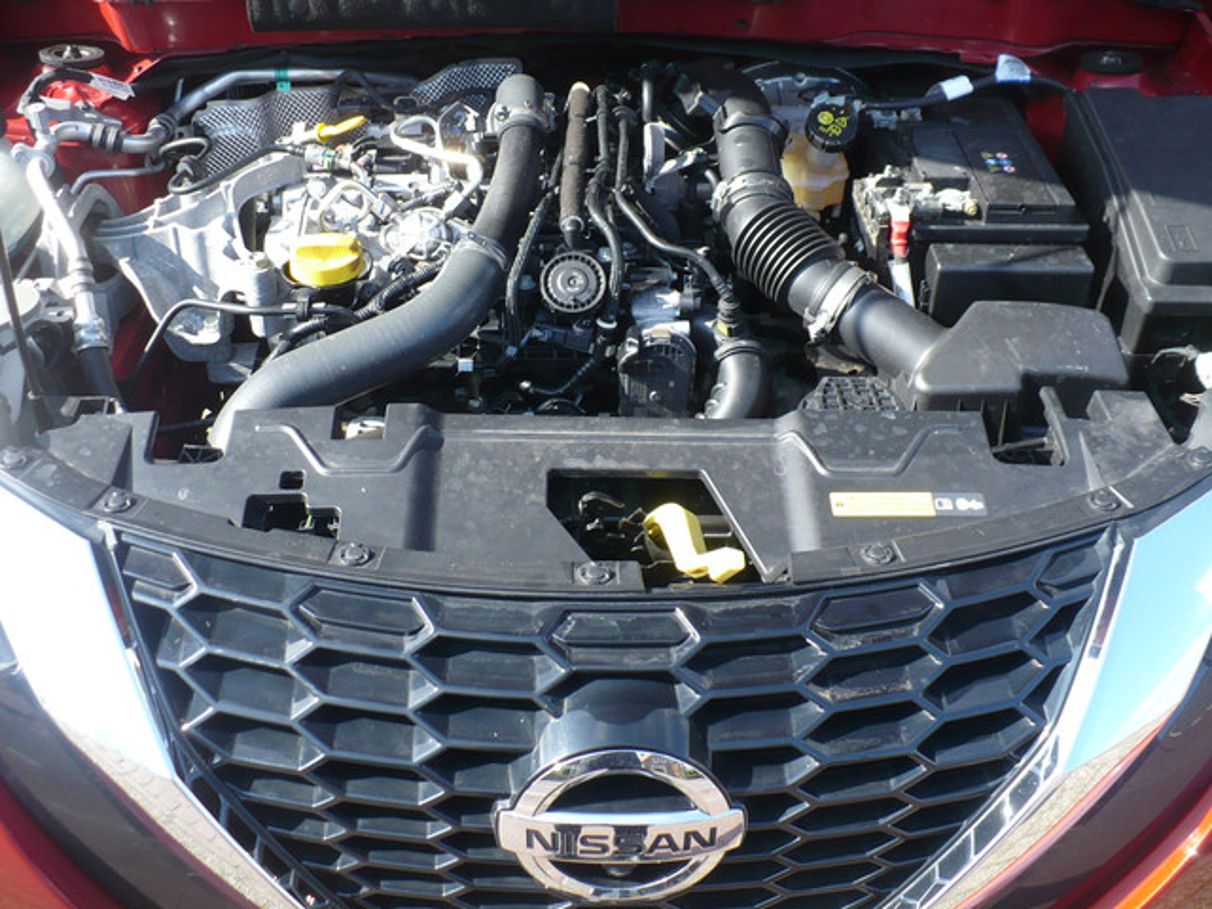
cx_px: 606
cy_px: 454
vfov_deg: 38.7
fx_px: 1295
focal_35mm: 37
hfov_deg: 50.1
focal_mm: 6.1
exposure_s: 1/250
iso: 100
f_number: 2.8
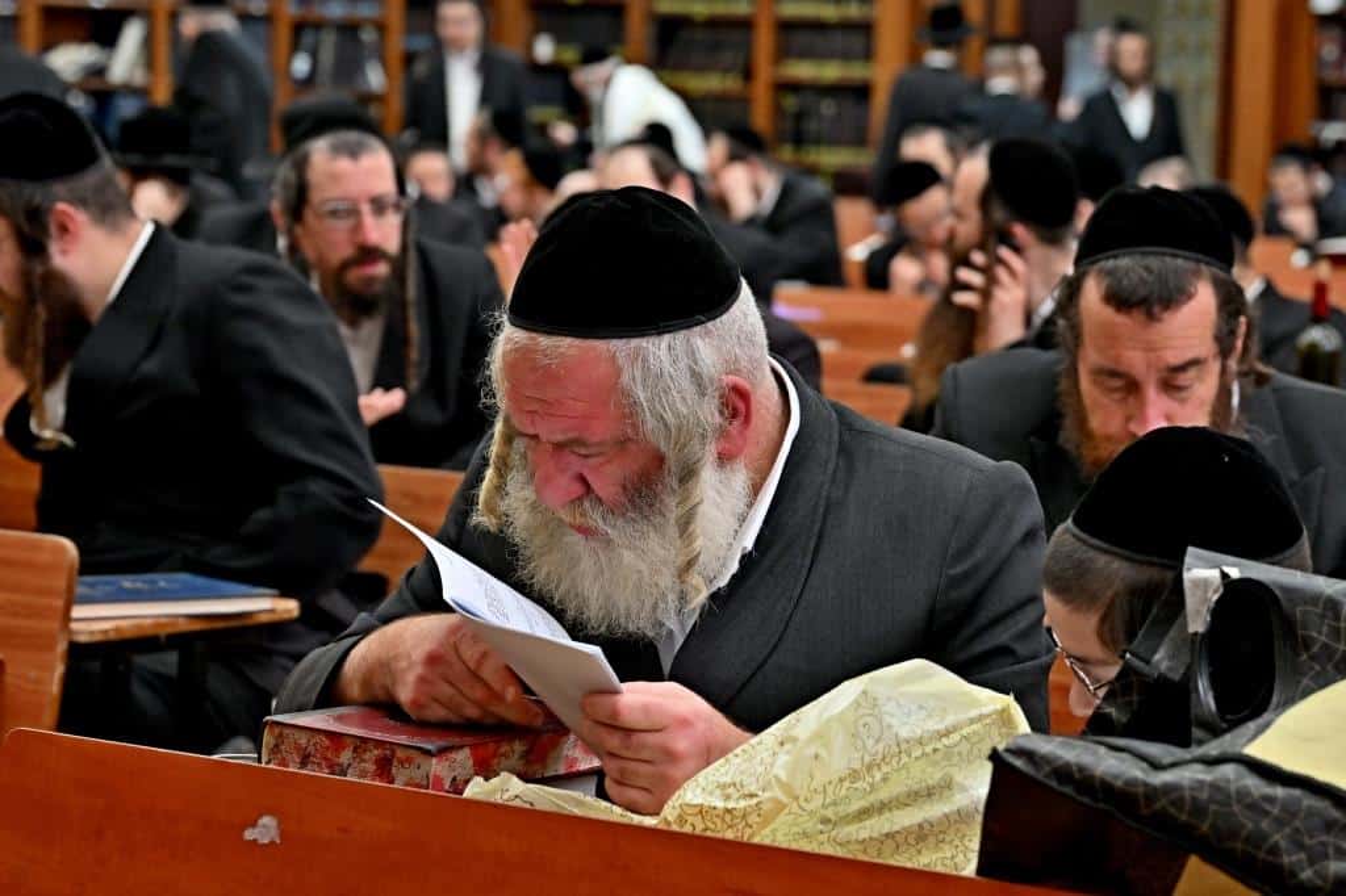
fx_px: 3850
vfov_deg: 13.3
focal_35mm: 103
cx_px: 673
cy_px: 448
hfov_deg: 19.8
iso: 640
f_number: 4
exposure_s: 1/320
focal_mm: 69
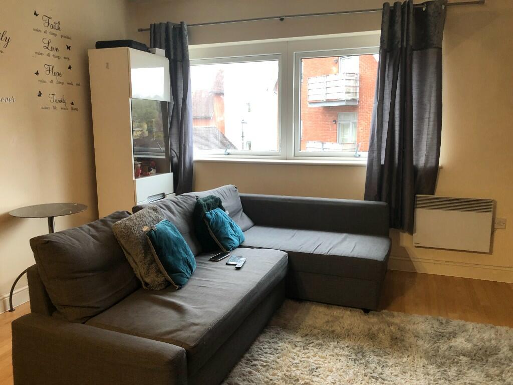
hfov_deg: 63.4
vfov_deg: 49.7
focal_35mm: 28
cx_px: 256
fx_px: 415
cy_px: 192
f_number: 1.8
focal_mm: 3.99
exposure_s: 1/30
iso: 40
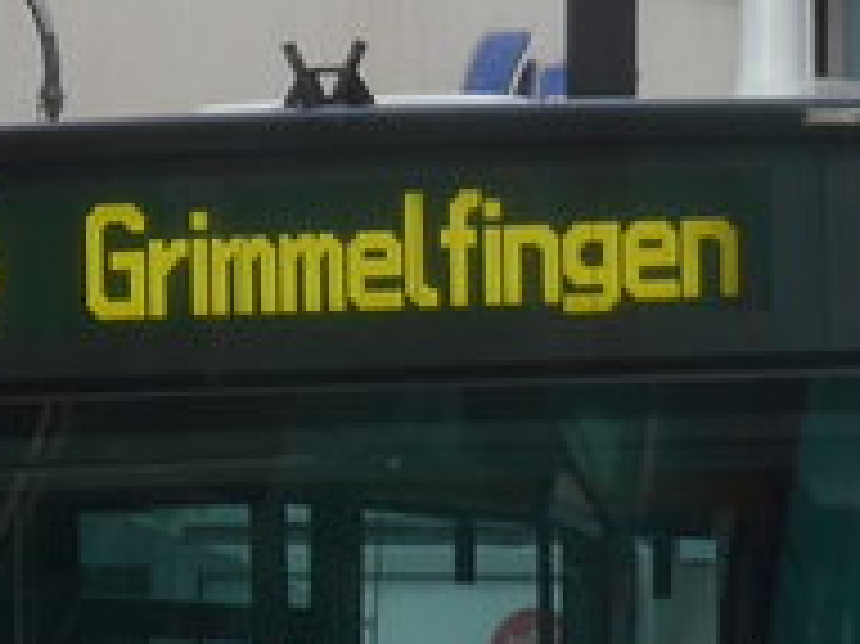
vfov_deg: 2.6
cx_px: 1054
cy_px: 176
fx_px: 14028
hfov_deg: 3.5
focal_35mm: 565
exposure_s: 1/80
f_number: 4.6
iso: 100
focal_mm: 18
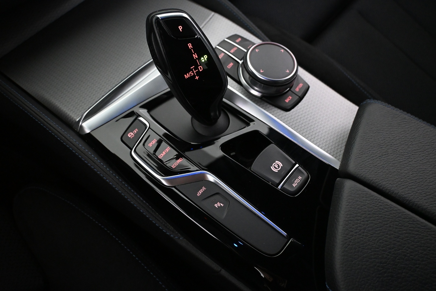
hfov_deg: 58.3
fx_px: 391
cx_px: 218
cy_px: 146
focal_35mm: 32
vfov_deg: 40.8
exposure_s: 1/60
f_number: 4
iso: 4500
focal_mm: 21.5
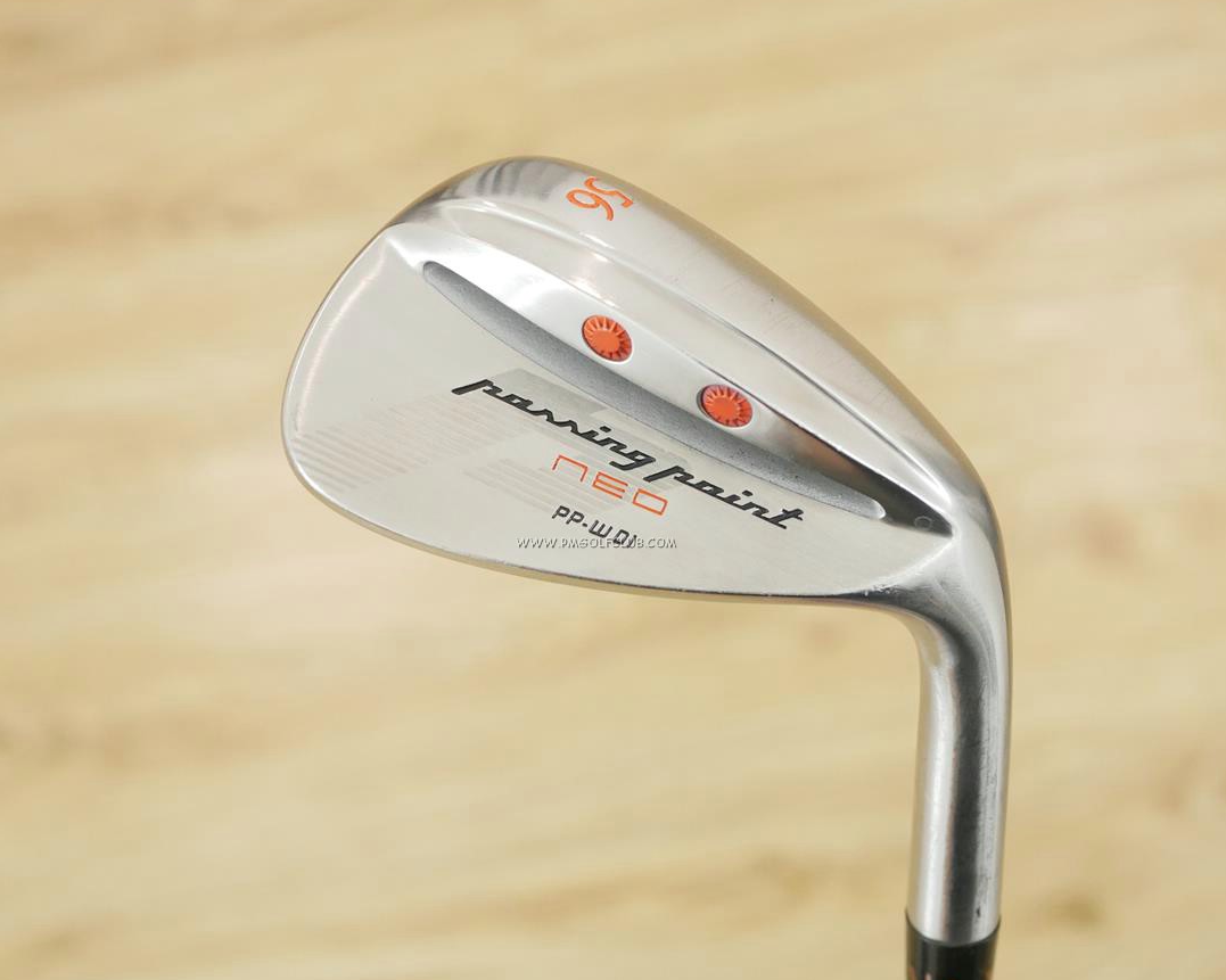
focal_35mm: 58
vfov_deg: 26.2
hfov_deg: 32.5
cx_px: 596
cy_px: 439
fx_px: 2104
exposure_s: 1/50
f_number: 4
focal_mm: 25
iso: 1600
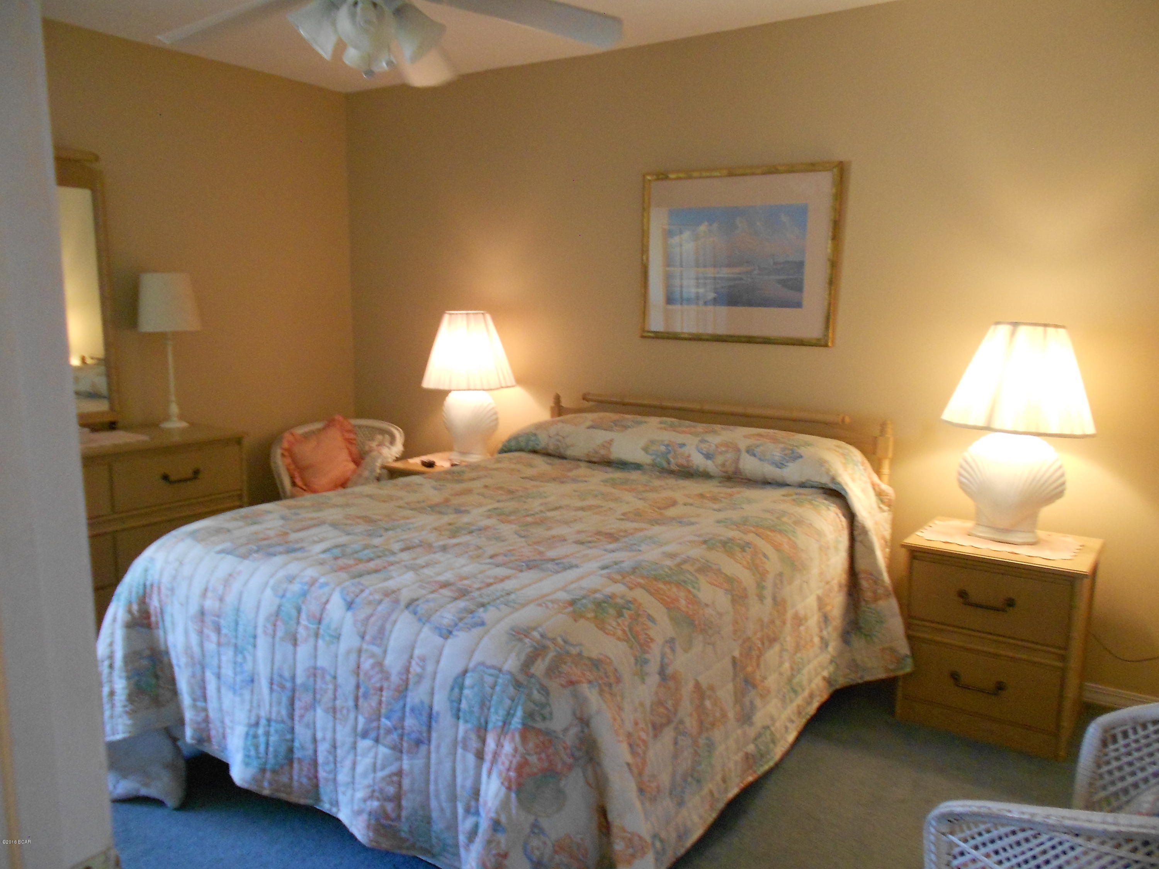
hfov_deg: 67.3
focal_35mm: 26
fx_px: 871
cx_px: 580
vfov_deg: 53.1
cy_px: 434
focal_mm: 4.6
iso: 400
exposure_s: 1/25
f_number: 3.2
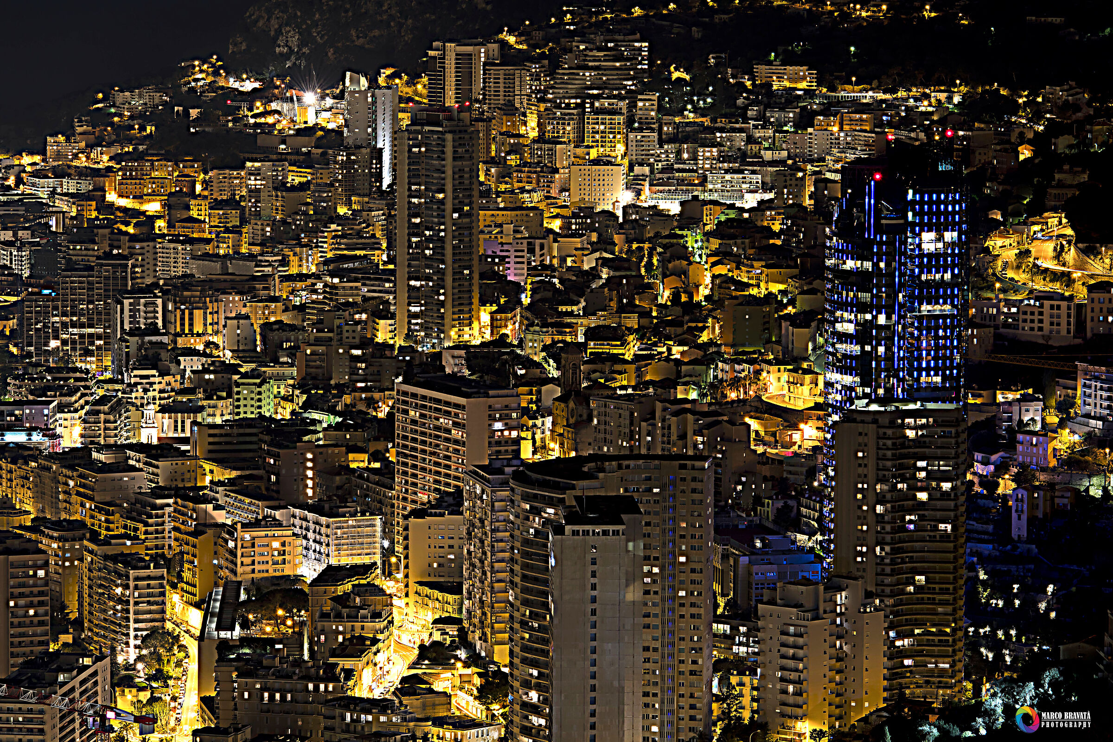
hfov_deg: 13.2
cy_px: 371
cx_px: 556
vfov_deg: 8.9
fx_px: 4792
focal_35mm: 155
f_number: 9
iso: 100
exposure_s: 13
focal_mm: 155
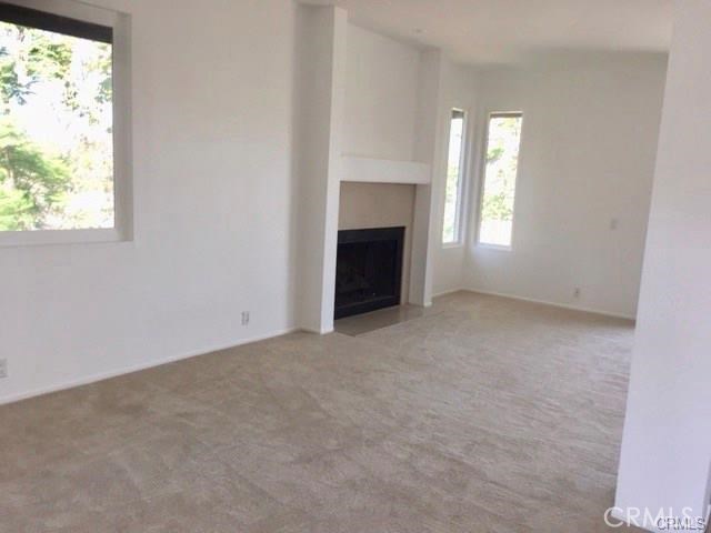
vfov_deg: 48.2
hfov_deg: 61.7
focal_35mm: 29
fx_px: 596
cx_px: 356
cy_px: 266
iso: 32
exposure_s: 1/60
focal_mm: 4.15
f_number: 2.2
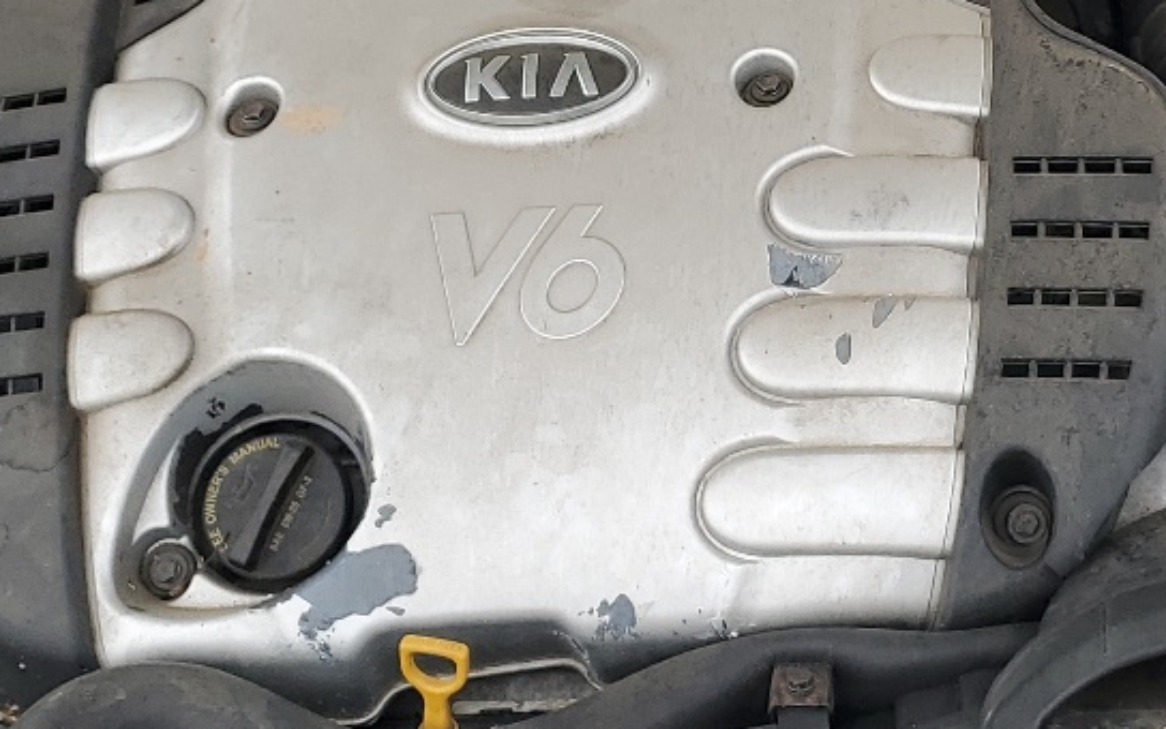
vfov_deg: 16.0
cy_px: 161
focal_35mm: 81
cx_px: 939
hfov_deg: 25.1
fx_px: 2574
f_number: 1.5
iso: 50
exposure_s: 1/256
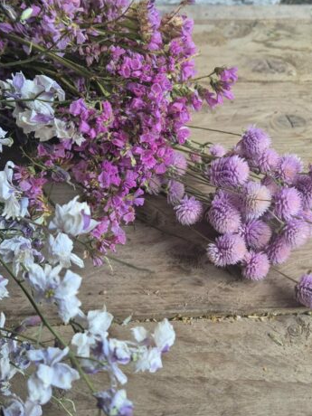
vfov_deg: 59.9
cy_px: 226
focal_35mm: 30
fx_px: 361
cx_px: 166
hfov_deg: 46.8
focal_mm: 5.4
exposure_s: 1/180
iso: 160
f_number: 1.8
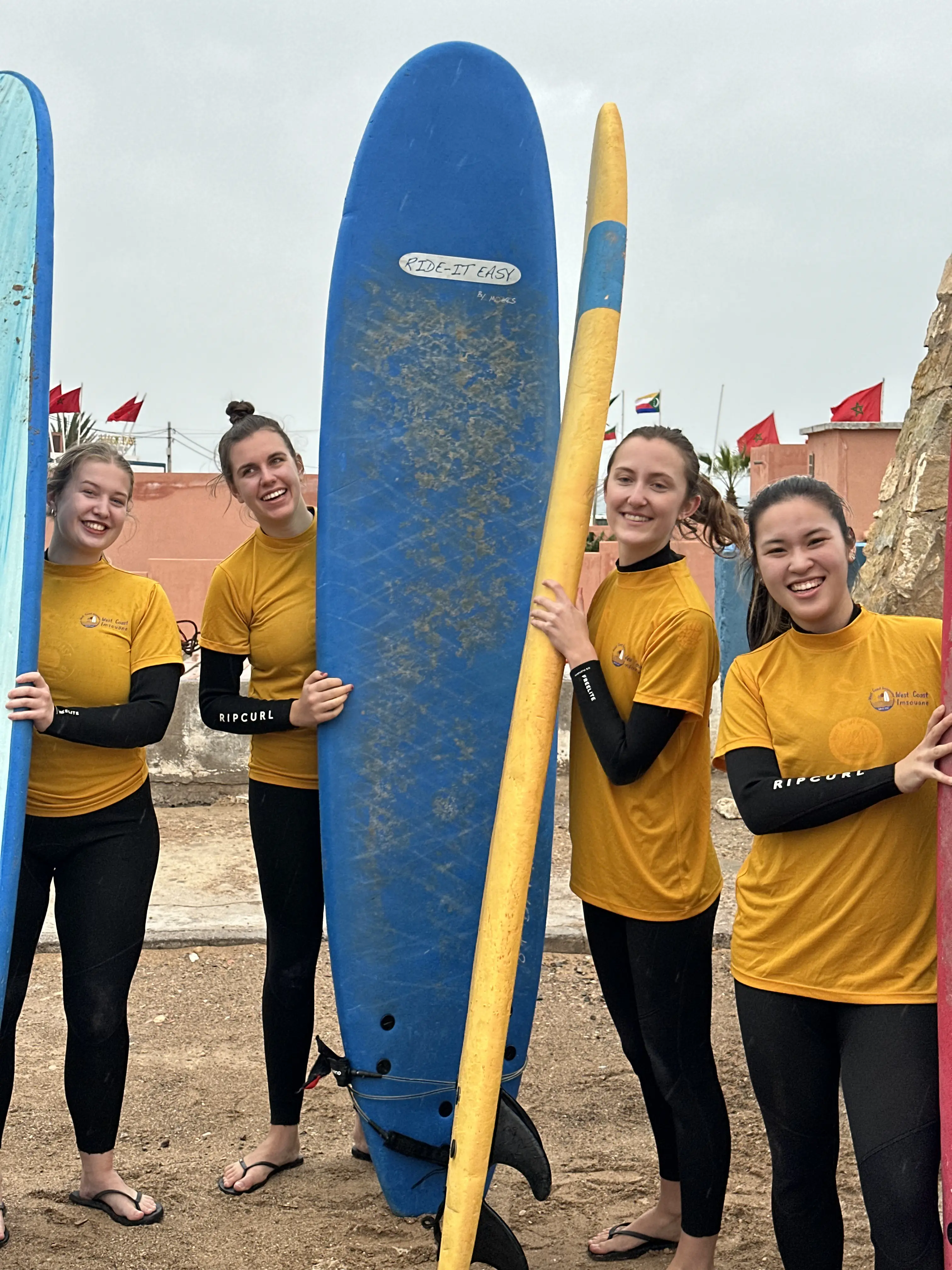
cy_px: 635
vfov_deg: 39.7
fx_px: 1760
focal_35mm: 48
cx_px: 476
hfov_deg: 30.3
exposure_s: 1/121
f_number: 1.78
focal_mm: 6.86
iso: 50
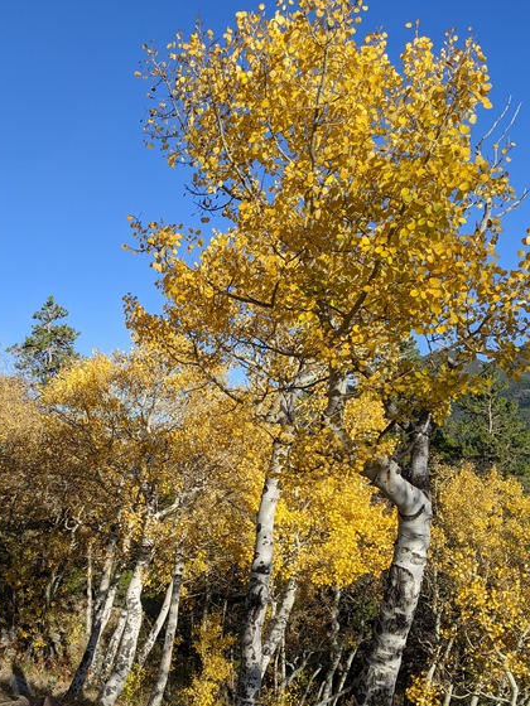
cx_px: 208
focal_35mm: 37
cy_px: 463
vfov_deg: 49.4
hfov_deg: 38.5
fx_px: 755
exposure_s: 1/2611
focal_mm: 4.44
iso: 64
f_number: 1.8
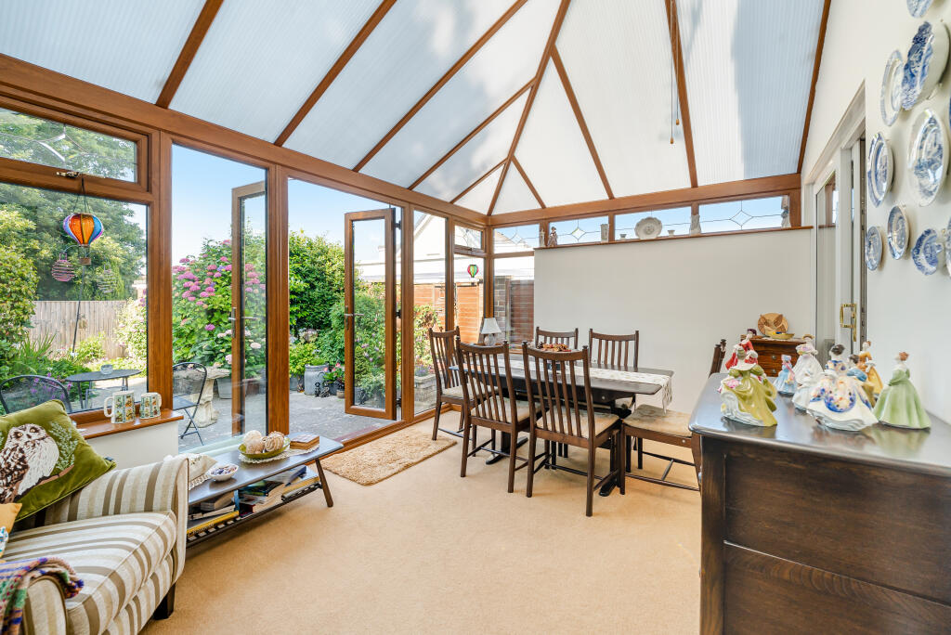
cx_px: 476
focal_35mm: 14
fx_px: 370
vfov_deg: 81.3
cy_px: 318
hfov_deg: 104.2
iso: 320
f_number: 6.3
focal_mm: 14
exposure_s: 1/500
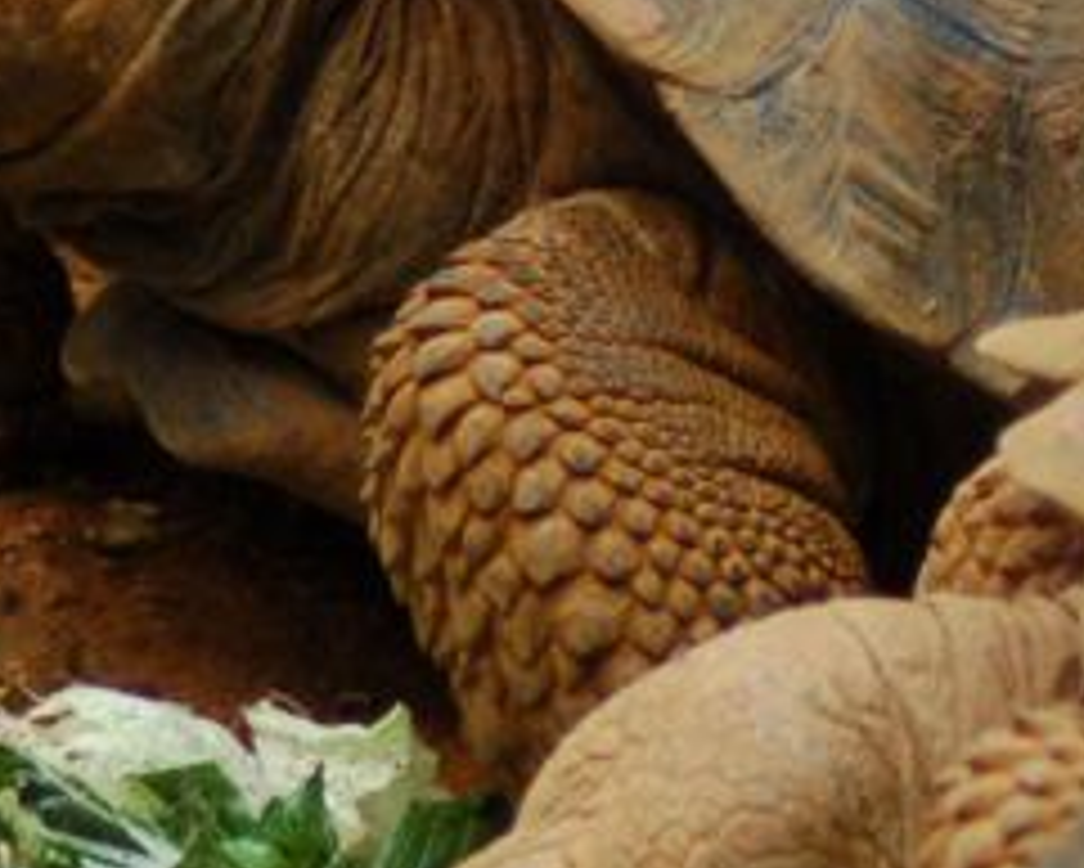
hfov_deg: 3.2
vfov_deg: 2.6
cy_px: 371
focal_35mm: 597
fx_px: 19161
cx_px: 34
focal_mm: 80
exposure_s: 1/250
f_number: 4.2
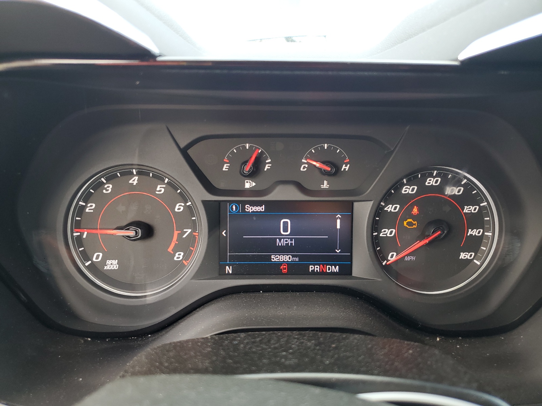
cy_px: 203
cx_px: 271
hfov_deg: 67.3
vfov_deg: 53.1
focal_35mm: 26
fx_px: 407
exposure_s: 1/60.2
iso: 50
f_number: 1.5
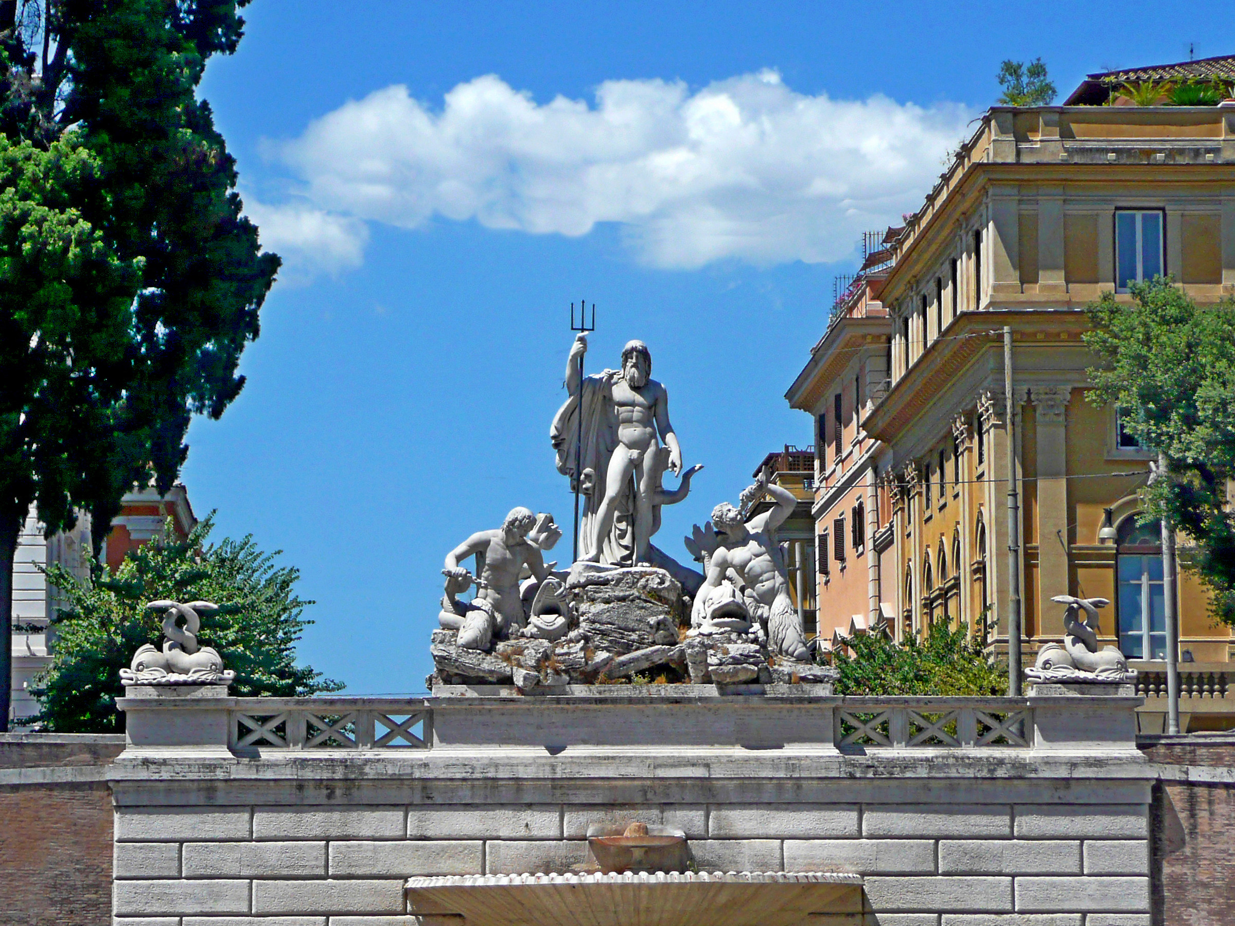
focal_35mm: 89
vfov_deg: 16.6
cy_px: 463
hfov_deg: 22.0
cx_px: 618
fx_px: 3175
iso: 100
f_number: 4.7
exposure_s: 1/640
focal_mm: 14.7
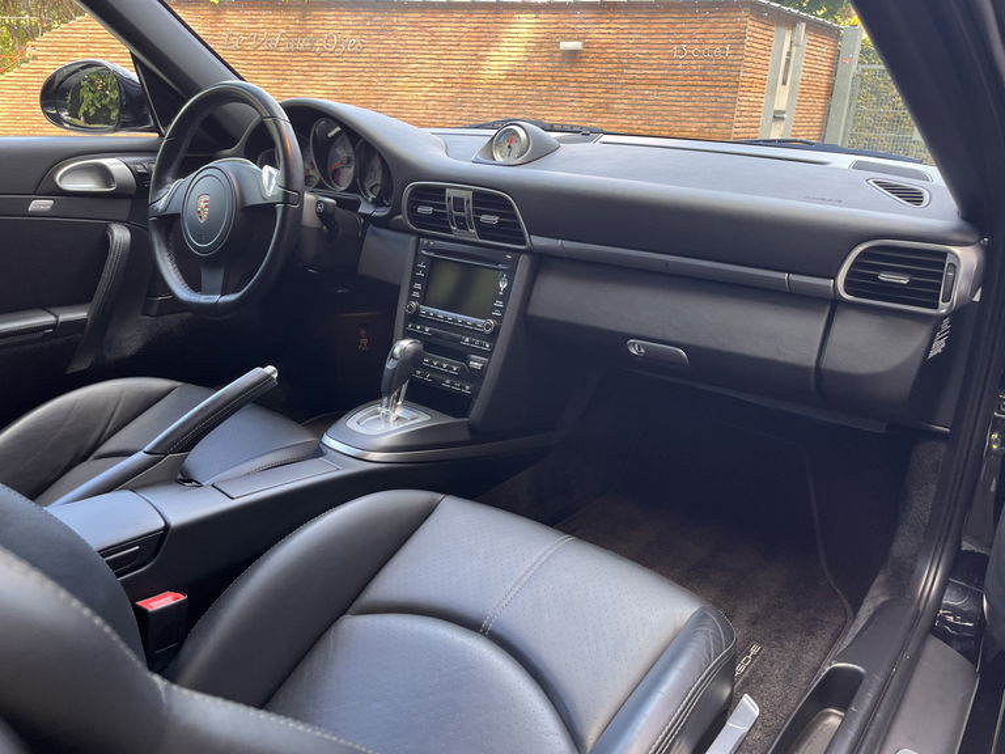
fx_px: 755
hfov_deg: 67.3
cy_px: 377
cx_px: 502
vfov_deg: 53.1
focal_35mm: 26
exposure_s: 1/102
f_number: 1.6
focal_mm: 5.1
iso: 125
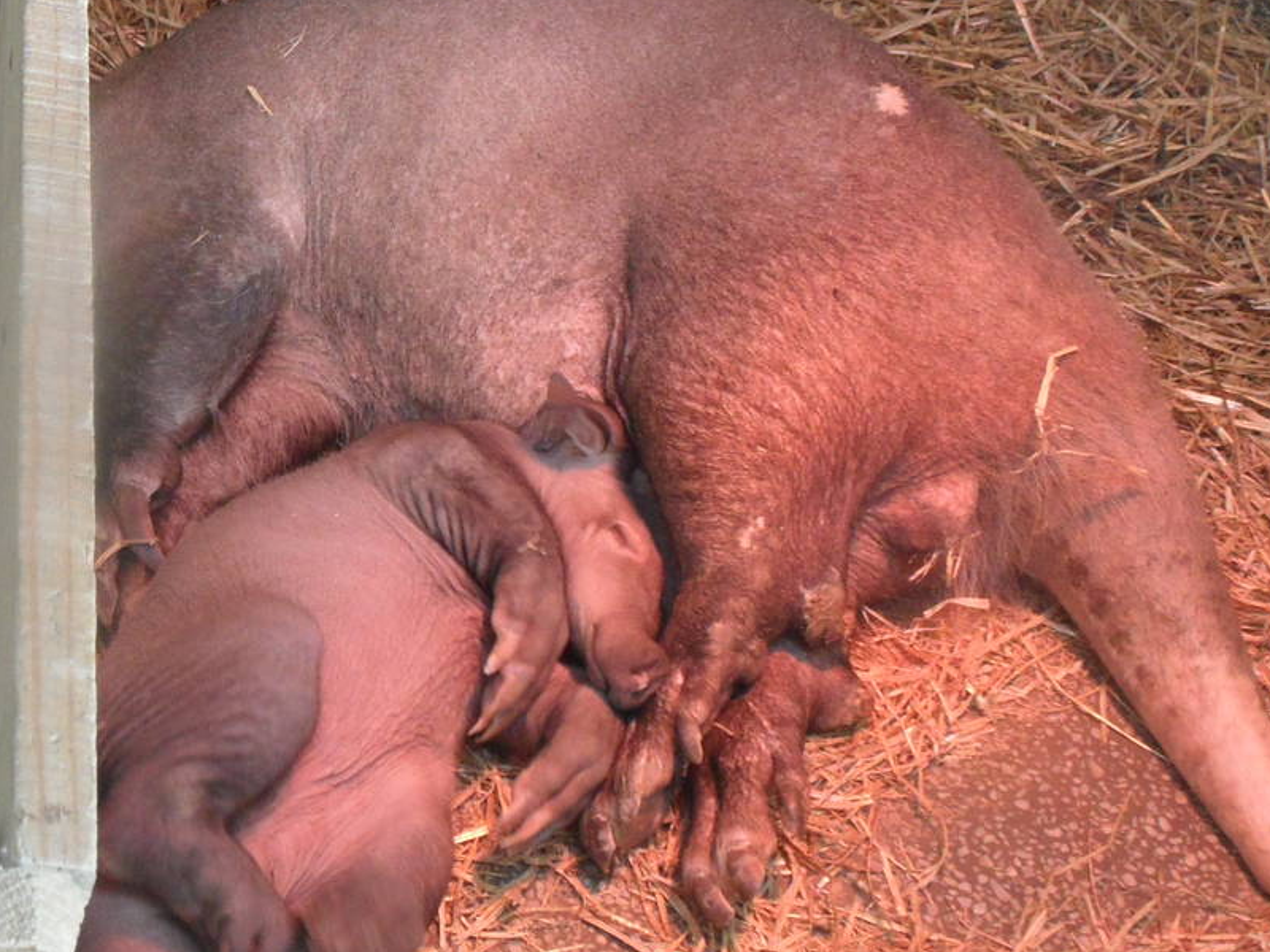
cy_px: 438
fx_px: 2935
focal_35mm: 80
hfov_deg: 23.6
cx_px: 70
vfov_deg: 18.4
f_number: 3.6
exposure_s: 1/10
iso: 200
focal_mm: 6.5
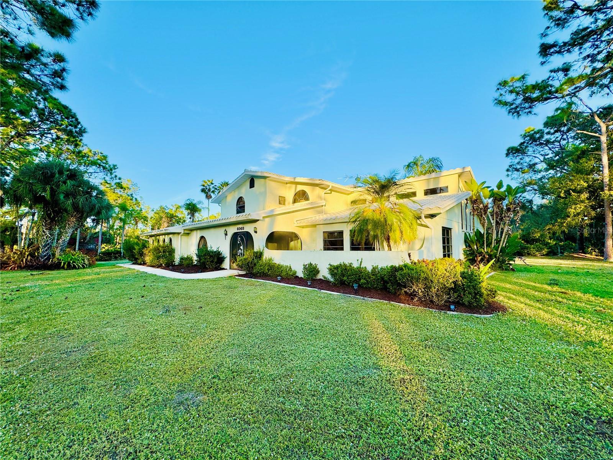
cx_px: 306
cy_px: 230
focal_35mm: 14
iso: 40
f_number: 2.2
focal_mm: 2.22
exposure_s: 1/537
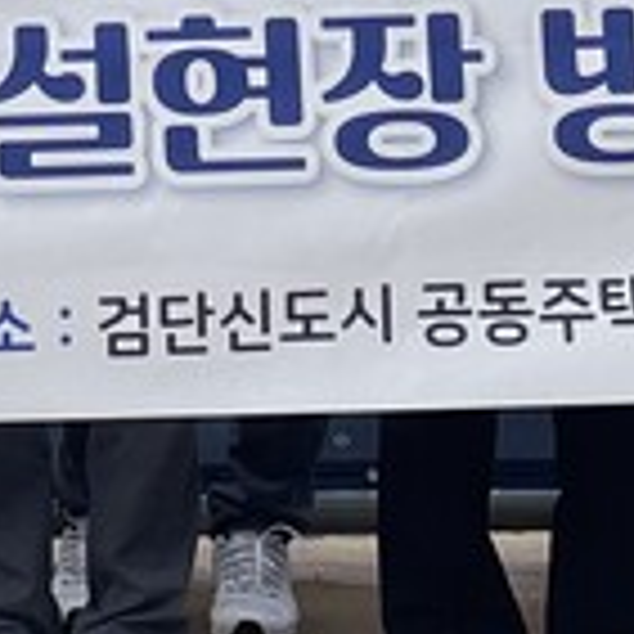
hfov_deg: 8.3
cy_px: -872
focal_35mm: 209
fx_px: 4331
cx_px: -108
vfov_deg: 7.8
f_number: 1.6
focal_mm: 4.2
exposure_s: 1/1024
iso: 32
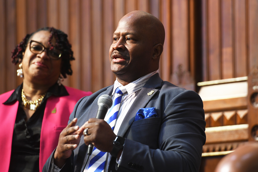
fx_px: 1433
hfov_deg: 10.3
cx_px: 129
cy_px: 86
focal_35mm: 200
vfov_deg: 6.9
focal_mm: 200
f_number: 5
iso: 1600
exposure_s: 1/80
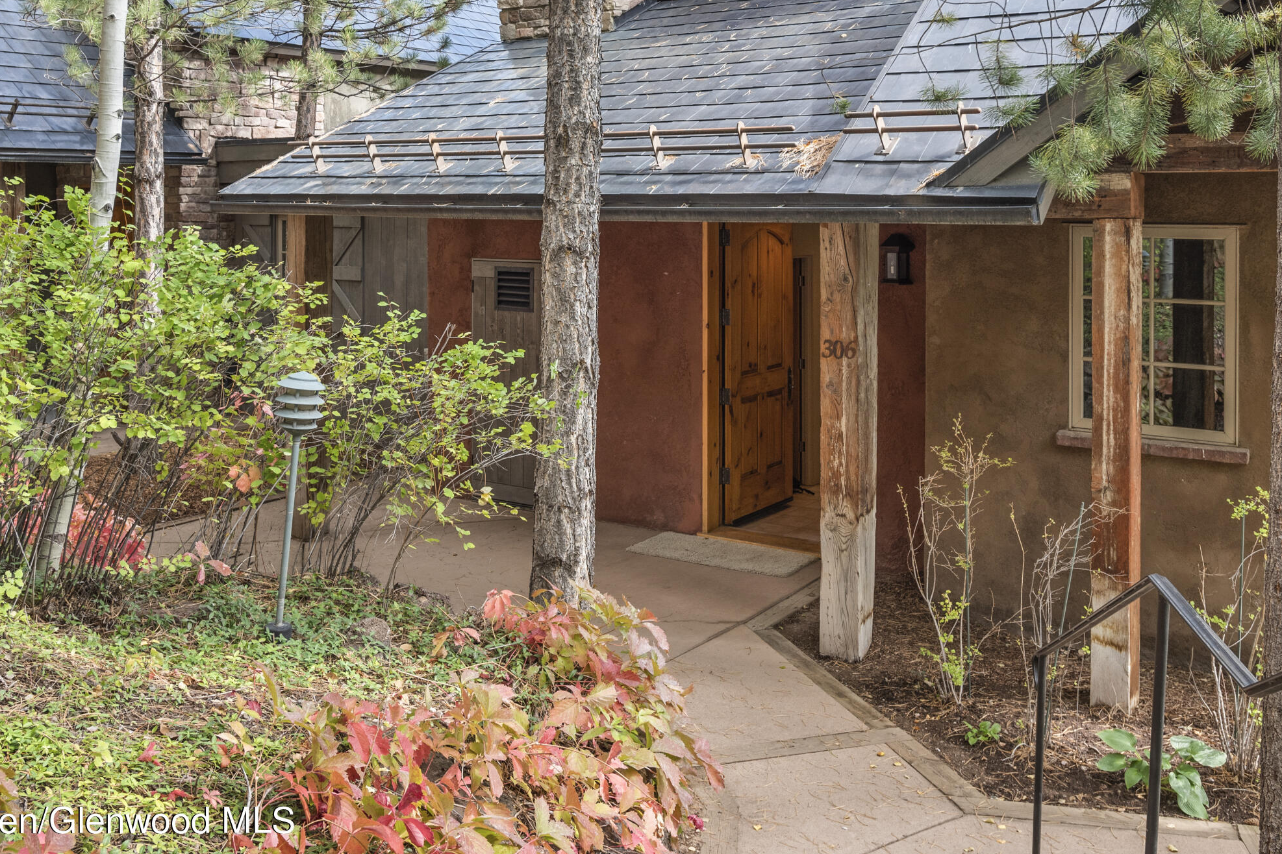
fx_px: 1353
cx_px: 597
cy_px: 230
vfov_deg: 34.4
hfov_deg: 50.7
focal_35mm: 38
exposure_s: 1/20
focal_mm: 25
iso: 500
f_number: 7.1
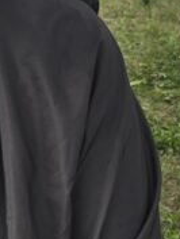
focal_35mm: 133
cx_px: -97
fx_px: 921
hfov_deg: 10.7
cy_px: 161
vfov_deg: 14.8
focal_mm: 6.3
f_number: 1.7
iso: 20
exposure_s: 1/180
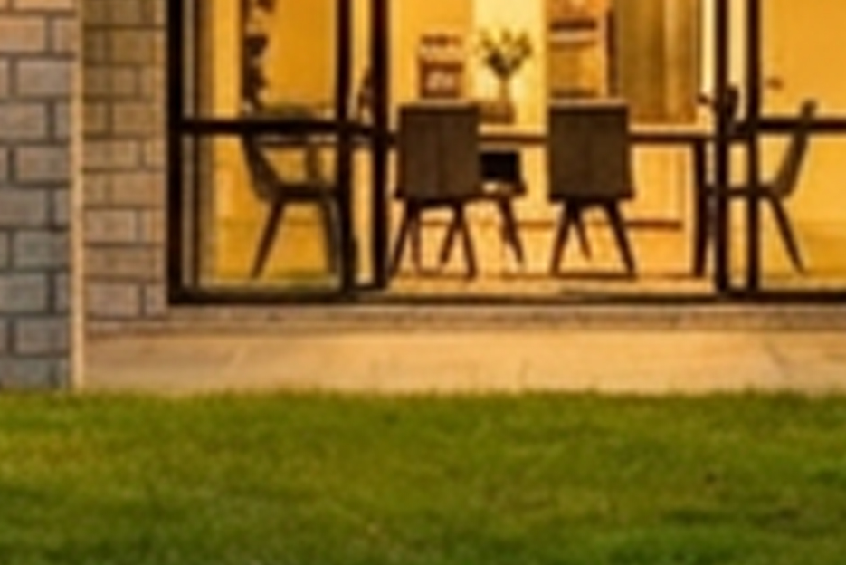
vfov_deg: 7.4
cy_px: 37
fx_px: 4372
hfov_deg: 11.0
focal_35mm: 186
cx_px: 628
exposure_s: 1/100
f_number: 9
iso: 100
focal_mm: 29
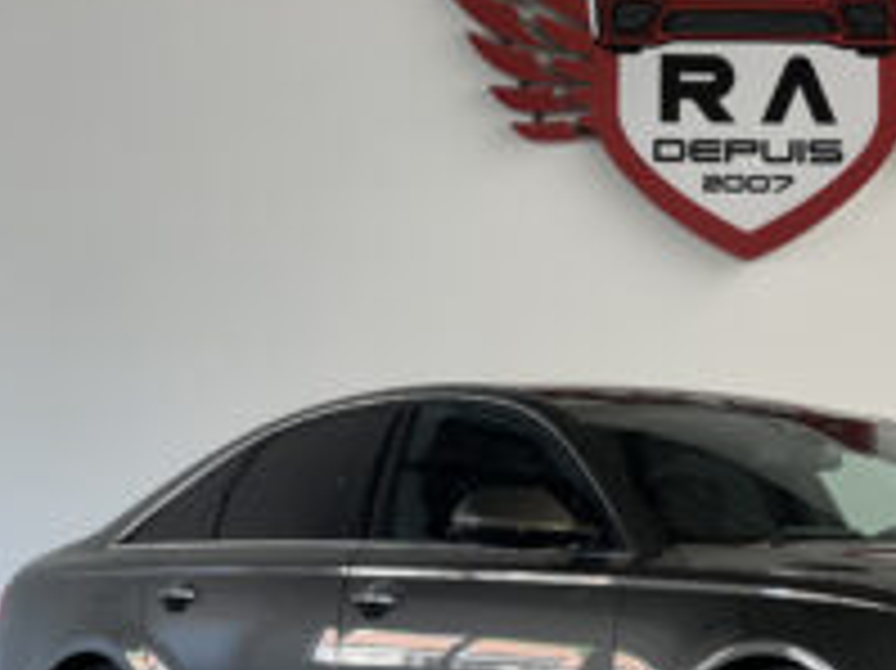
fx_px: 3751
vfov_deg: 10.2
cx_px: 714
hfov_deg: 13.6
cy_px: 317
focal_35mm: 145
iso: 200
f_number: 2.8
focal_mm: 9
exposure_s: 1/121
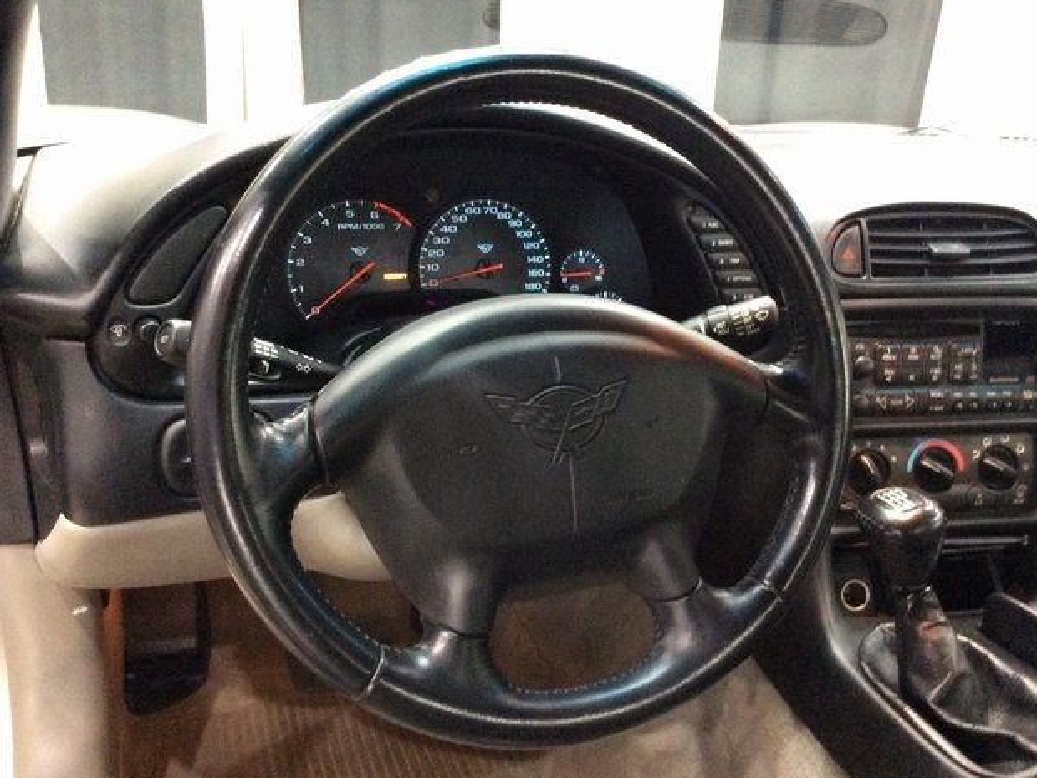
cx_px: 530
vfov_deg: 42.9
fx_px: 989
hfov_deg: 55.3
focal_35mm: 33
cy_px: 386
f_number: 2.4
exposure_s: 1/17
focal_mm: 3.3
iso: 500
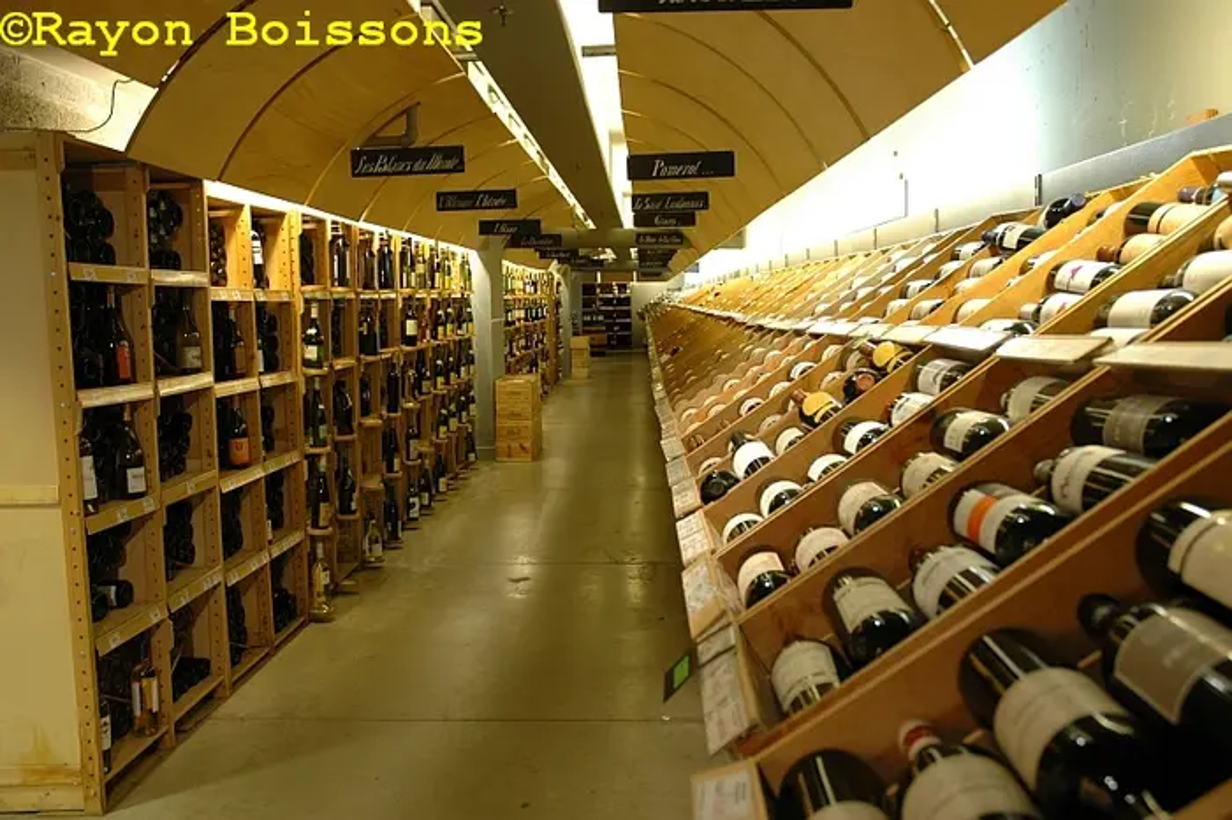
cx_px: 616
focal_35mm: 33
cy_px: 410
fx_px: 1129
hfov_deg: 57.2
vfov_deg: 39.9
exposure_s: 1/10
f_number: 4
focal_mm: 22
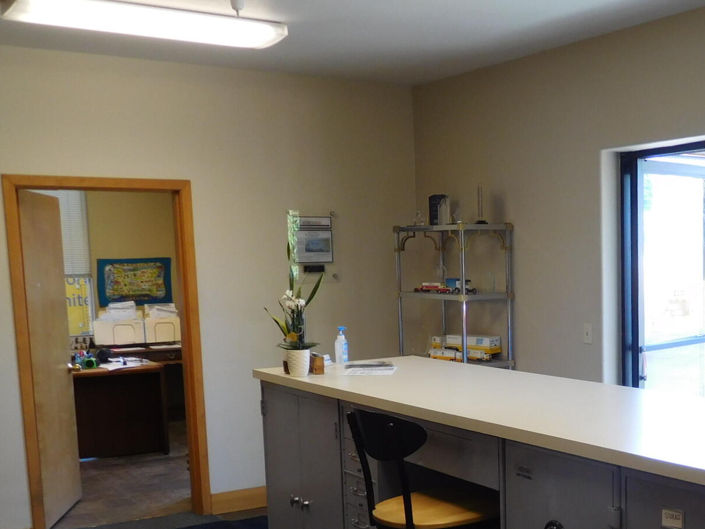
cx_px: 527
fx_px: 957
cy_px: 395
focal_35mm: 47
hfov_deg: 39.4
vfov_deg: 30.4
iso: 125
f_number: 3.4
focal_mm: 4.5
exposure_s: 1/40
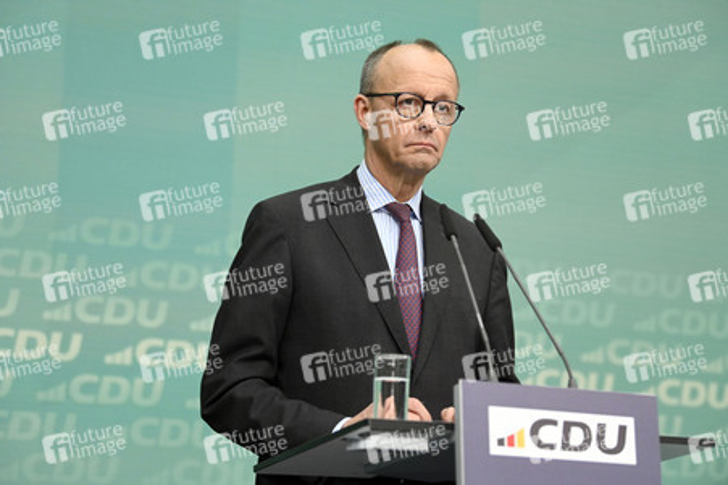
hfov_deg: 20.0
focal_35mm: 102
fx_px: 2061
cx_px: 364
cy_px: 242
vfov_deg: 13.4
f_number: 3.5
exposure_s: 1/1250
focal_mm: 102
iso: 5000
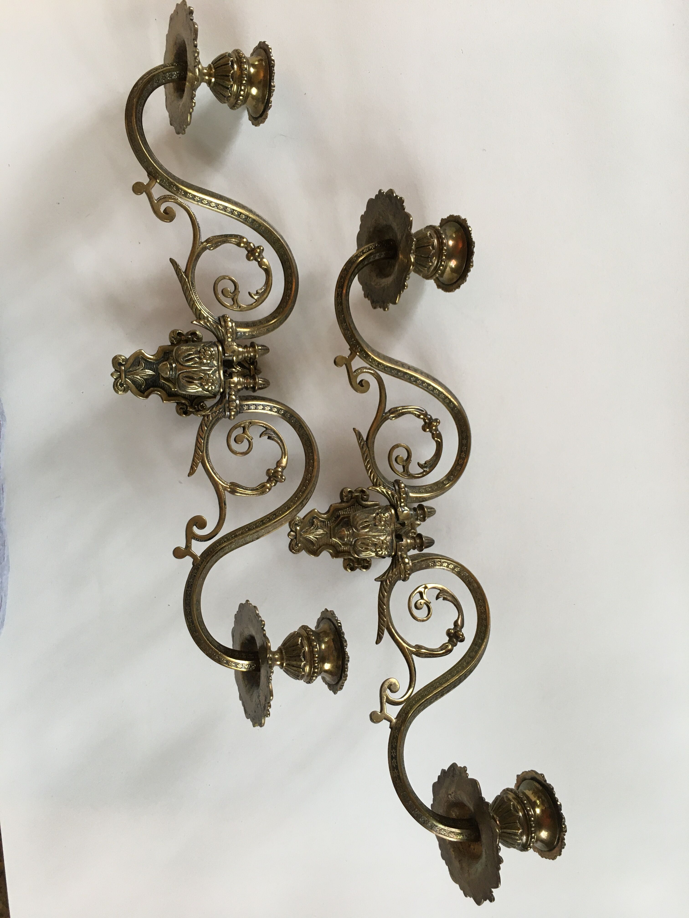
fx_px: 770
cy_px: 459
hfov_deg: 48.2
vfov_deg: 61.7
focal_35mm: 29
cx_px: 344
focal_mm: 4.15
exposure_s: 1/33
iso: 50
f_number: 2.2
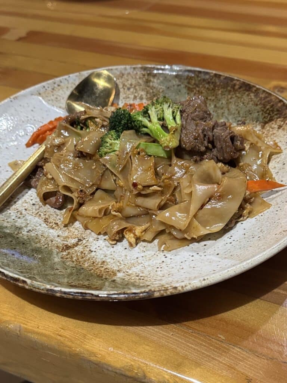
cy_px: 192
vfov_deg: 71.6
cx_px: 144
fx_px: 265
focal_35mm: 24
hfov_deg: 56.8
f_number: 1.78
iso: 800
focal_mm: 6.76
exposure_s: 1/60
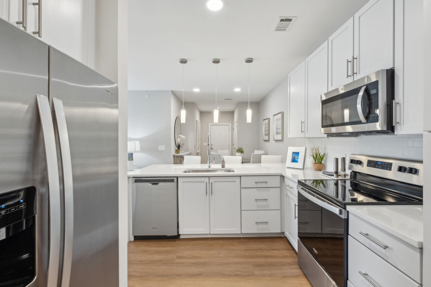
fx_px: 180
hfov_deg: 100.4
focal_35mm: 15
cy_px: 144
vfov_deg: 77.3
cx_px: 216
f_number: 8
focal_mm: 10
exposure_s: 1/3.33
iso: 320
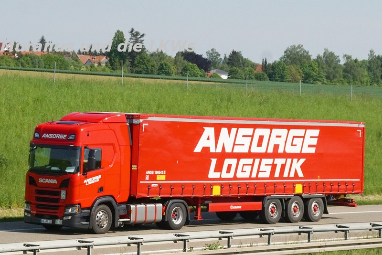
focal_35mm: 90
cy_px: 128
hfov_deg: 22.6
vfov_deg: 15.2
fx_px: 955
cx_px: 191
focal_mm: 60
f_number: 8
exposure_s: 1/2500
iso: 800
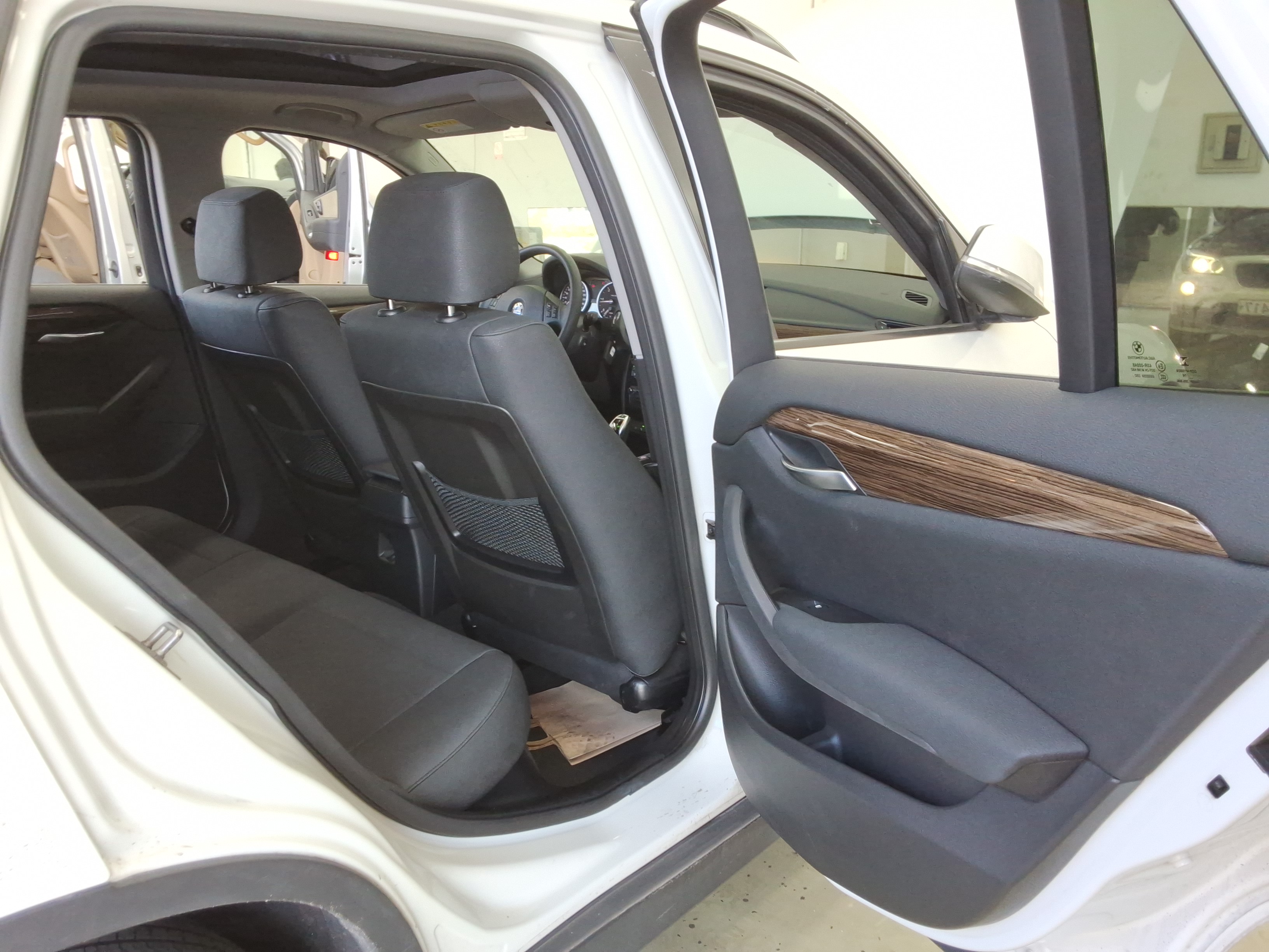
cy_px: 476
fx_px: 1026
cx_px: 634
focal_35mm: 28
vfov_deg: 49.7
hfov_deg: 63.4
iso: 46
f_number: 1.9
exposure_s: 1/60
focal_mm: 2.91
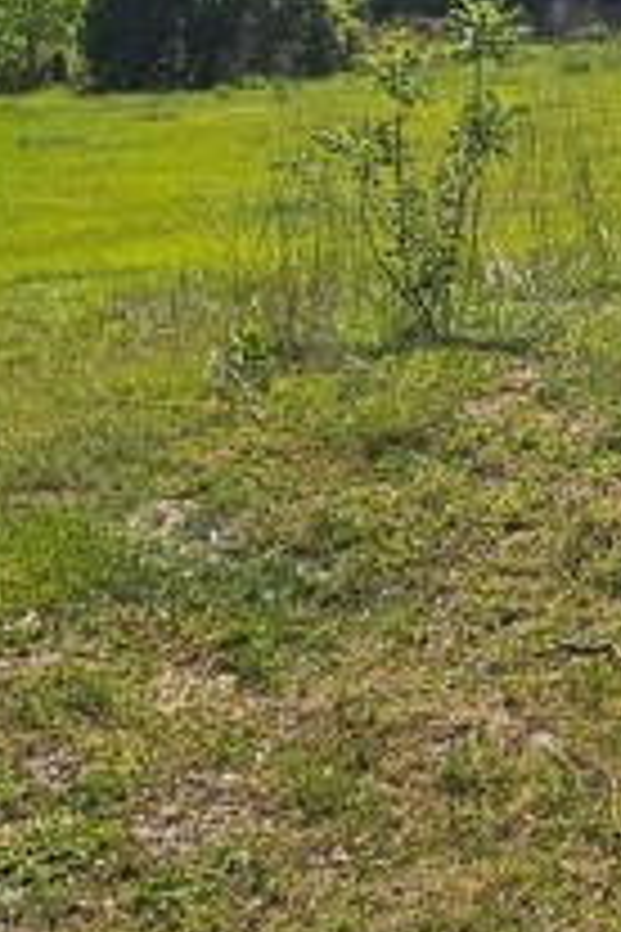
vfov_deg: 28.1
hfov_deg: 19.2
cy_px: -18
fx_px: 1733
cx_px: 734
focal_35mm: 67
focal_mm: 2.2
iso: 50
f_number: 2.2
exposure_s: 1/4432
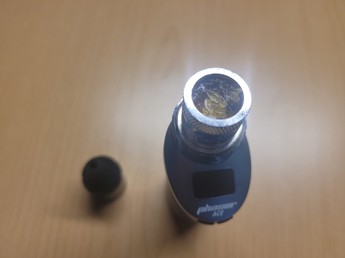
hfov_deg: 67.3
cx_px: 172
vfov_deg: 53.1
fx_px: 259
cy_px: 129
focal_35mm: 26
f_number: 1.8
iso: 80
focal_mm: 5.4
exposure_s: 1/120
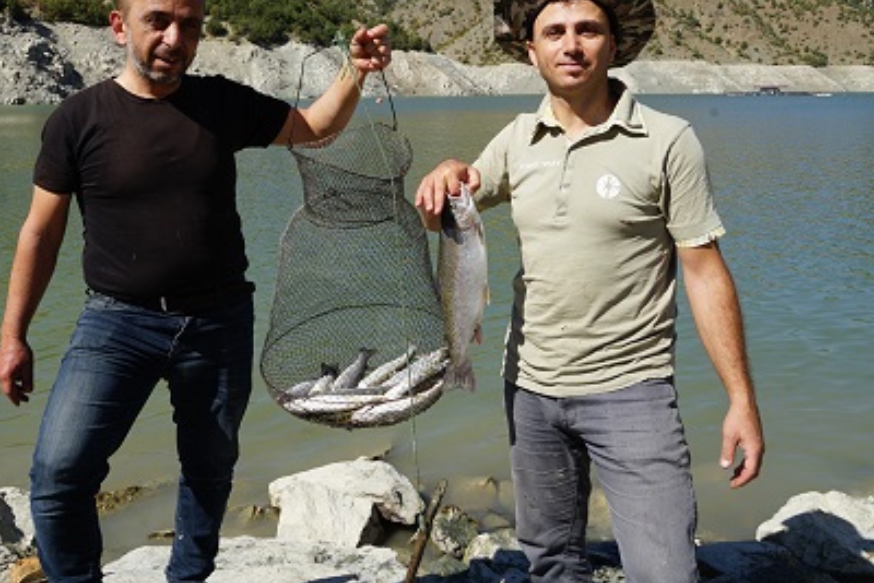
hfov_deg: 53.0
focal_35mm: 36
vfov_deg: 36.6
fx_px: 874
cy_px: 210
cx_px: 393
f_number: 14
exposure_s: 1/100
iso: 100
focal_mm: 24
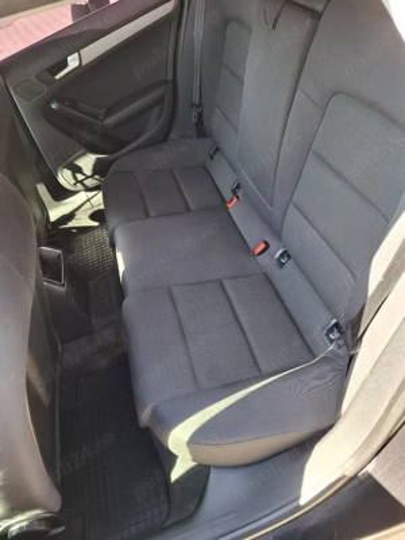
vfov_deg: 73.9
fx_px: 359
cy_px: 270
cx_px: 202
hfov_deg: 58.9
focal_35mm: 23
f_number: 1.8
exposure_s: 1/100
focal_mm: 5.54
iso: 160
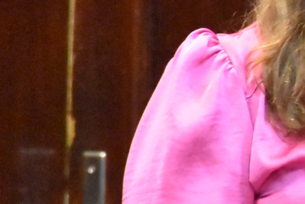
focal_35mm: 1037
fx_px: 8792
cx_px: 511
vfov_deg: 1.3
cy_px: 142
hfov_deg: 2.0
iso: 12800
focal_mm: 140
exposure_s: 1/100
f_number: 5.6
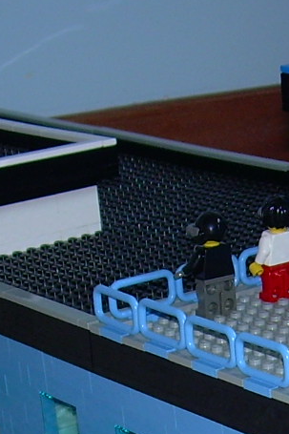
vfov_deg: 14.5
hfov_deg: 9.8
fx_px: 1675
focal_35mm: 139
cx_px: 313
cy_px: 454
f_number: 2.8
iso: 50
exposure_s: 1/60
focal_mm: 6.3
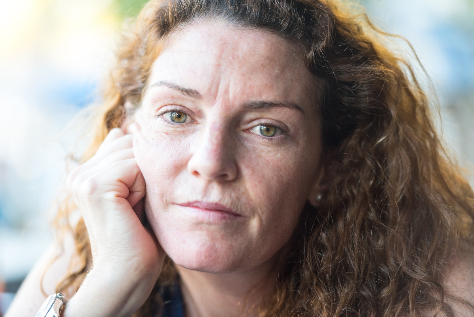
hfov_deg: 12.1
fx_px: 2239
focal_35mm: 170
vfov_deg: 8.1
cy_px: 158
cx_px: 237
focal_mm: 170
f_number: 2.8
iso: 800
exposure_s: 1/250
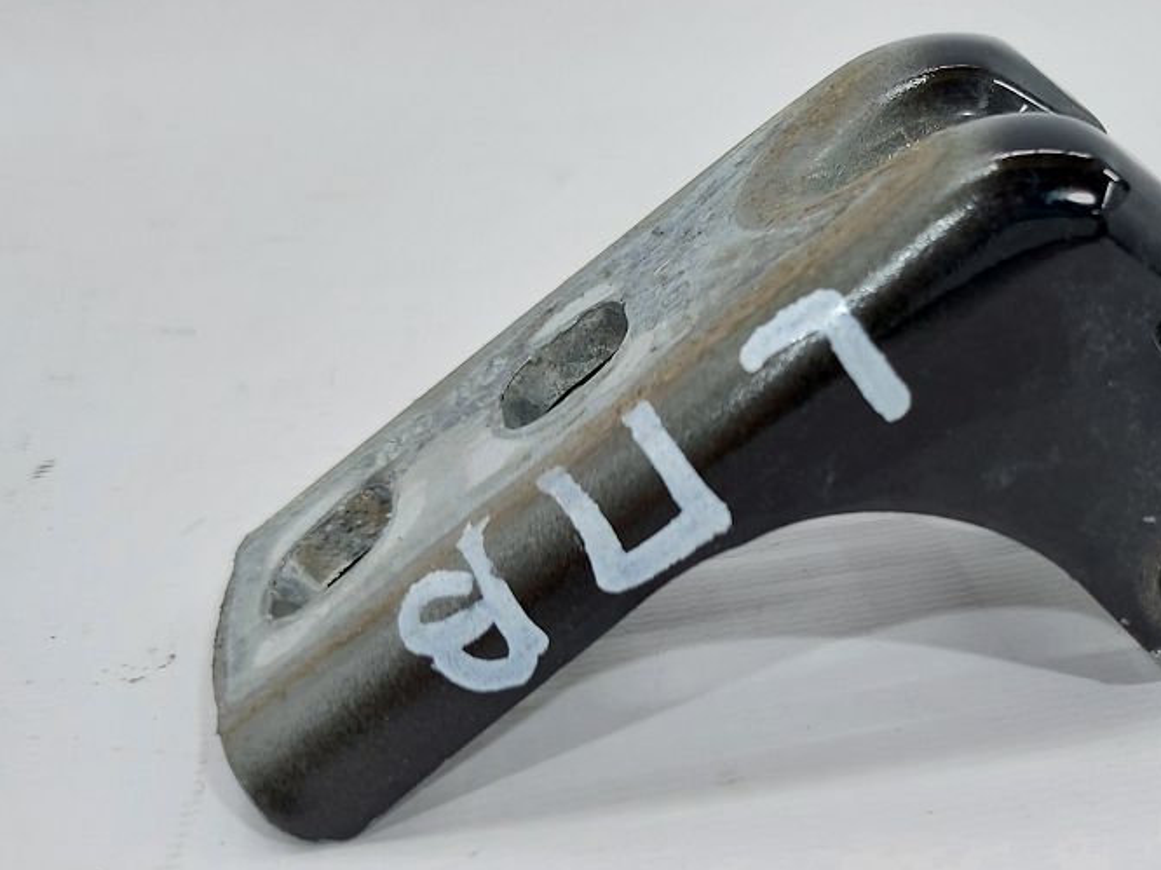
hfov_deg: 36.2
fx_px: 1676
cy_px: 469
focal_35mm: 50
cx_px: 1012
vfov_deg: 29.1
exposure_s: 1/50
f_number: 1.8
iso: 80
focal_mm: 5.23
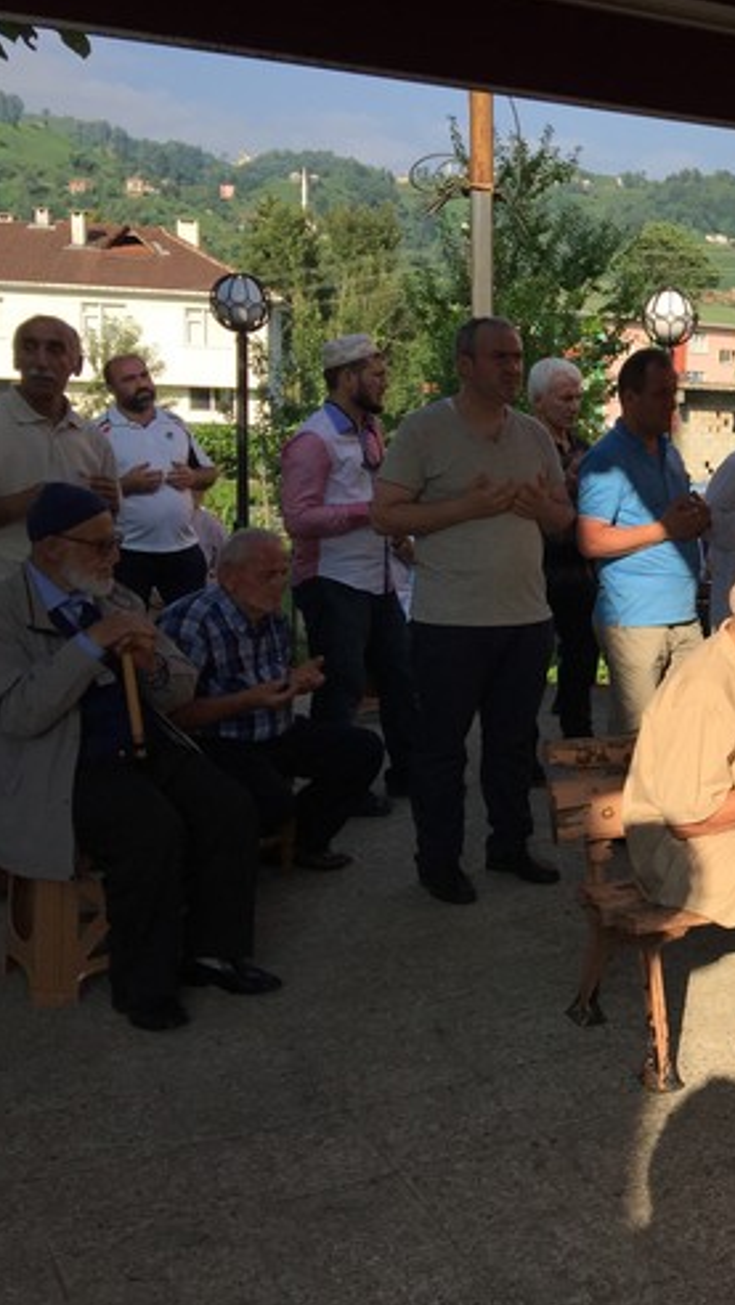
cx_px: 831
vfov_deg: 47.3
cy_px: 655
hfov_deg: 25.5
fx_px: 1489
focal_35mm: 43
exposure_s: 1/1319
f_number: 2.2
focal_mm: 4.15
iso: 32
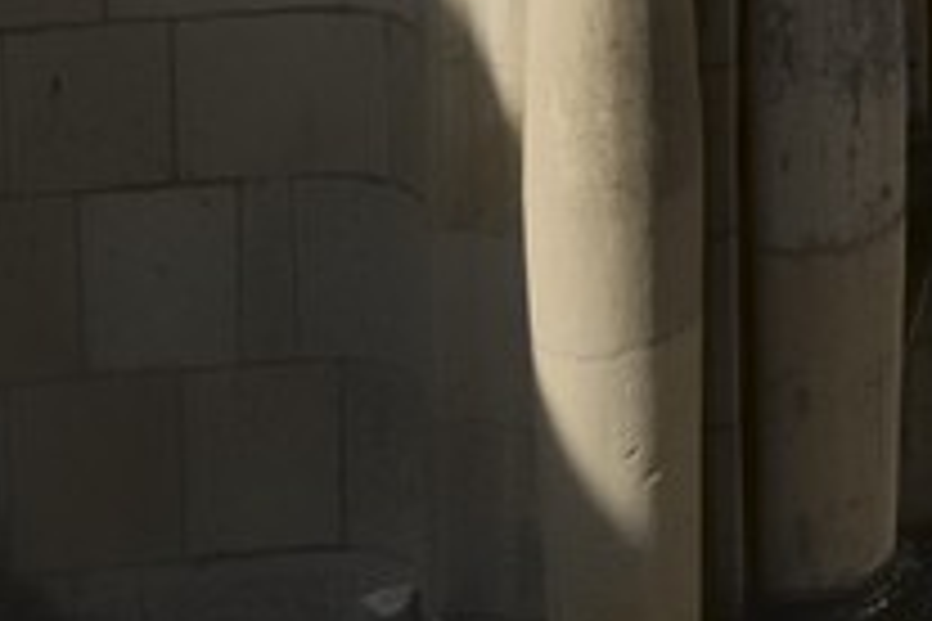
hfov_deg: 11.5
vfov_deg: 7.6
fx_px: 3598
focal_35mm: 139
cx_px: 2413
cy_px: -1652
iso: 100
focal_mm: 12
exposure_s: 1/160
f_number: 12
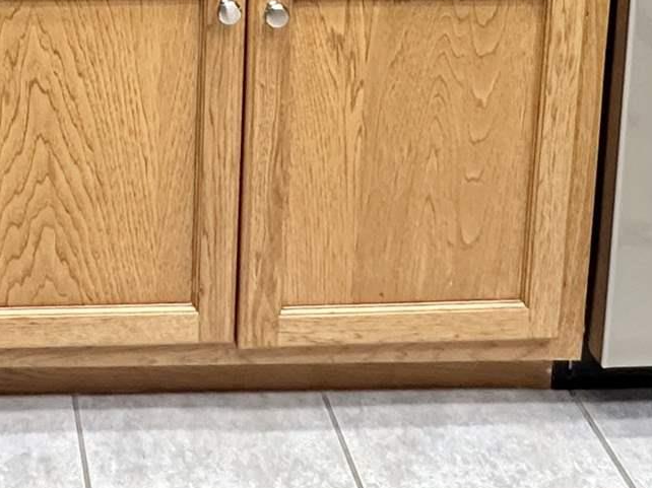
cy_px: -471
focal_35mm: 67
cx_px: -68
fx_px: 1261
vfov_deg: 16.8
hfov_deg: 26.6
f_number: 2.2
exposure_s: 1/60
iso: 200
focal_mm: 2.22
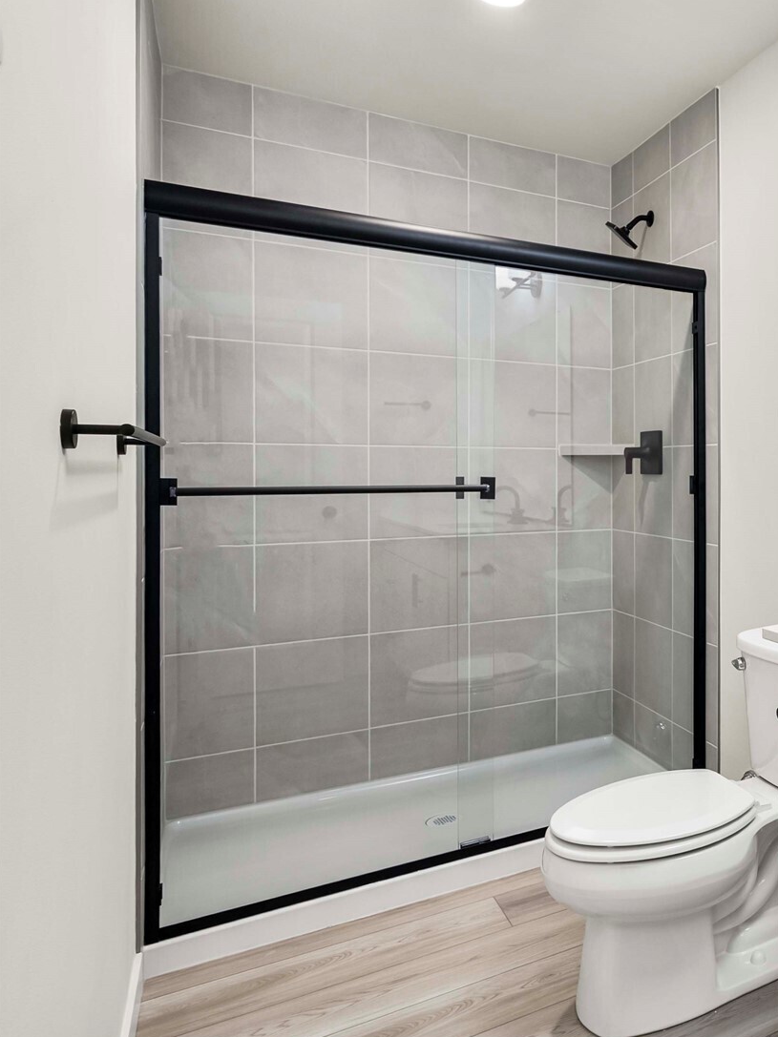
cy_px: 507
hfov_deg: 46.1
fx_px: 719
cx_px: 804
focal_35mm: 24
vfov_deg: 71.6
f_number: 7.1
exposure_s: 1/60
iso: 200
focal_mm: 16
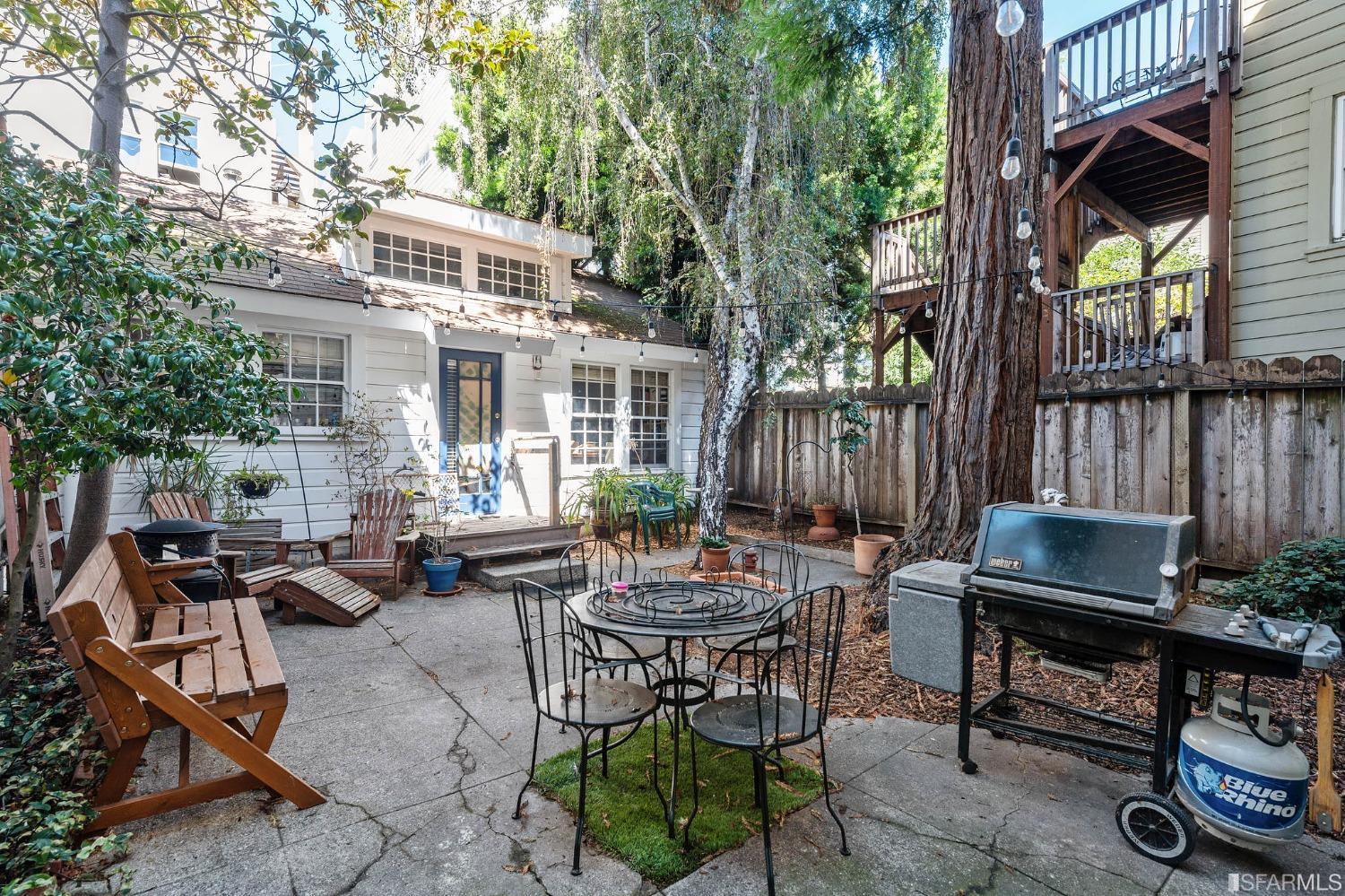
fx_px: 598
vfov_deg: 73.7
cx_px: 672
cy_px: 448
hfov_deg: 96.8
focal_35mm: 16
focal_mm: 16
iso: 125
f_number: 8
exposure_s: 1/25
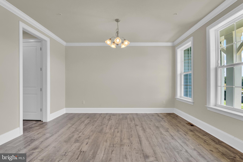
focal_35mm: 16
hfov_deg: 96.7
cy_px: 81
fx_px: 108
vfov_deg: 73.8
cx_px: 122
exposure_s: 1/40
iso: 400
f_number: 9
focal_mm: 16
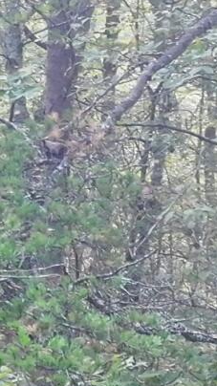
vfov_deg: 11.1
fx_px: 1986
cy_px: 262
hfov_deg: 5.2
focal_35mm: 194
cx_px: -800
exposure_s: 1/120
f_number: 2.8
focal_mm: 12.29
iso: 290
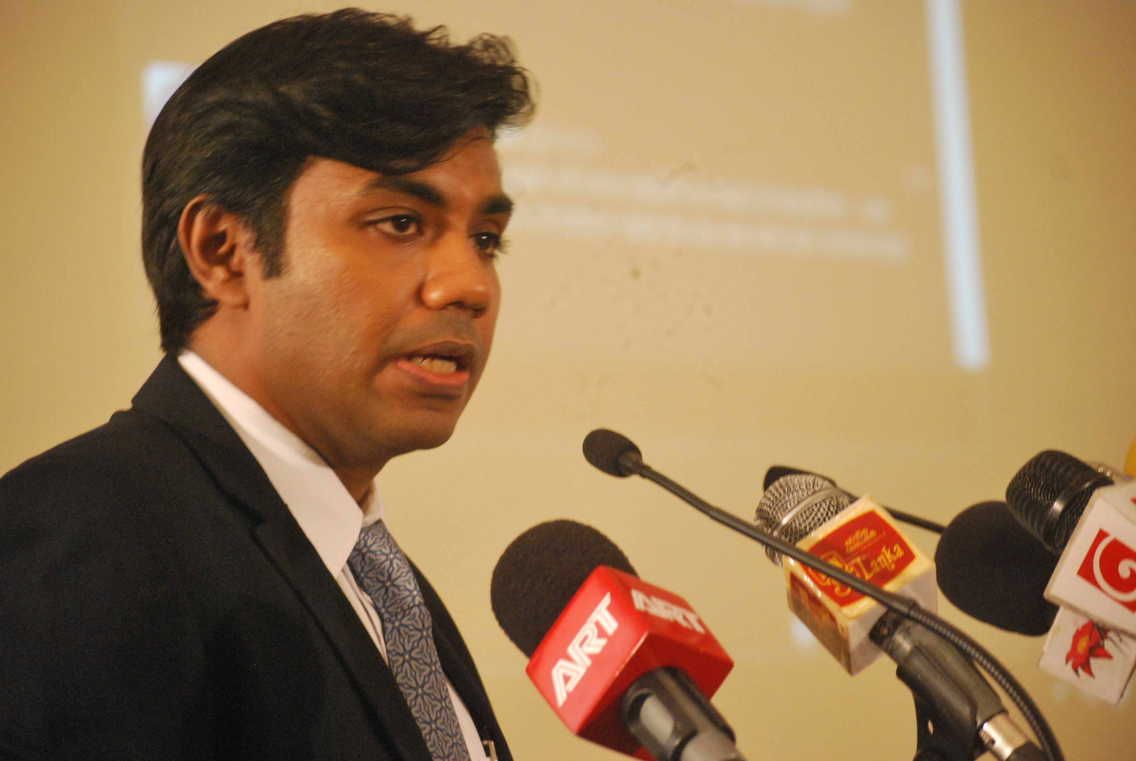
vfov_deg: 12.2
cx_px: 568
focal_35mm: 112
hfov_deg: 18.2
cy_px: 380
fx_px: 3554
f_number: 4.2
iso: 1600
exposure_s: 1/40
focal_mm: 75
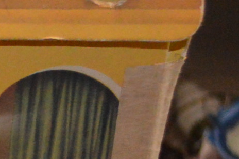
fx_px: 1419
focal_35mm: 214
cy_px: 310
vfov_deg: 6.2
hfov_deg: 8.7
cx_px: -354
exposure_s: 1/60
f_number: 4
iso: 2500
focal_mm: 22
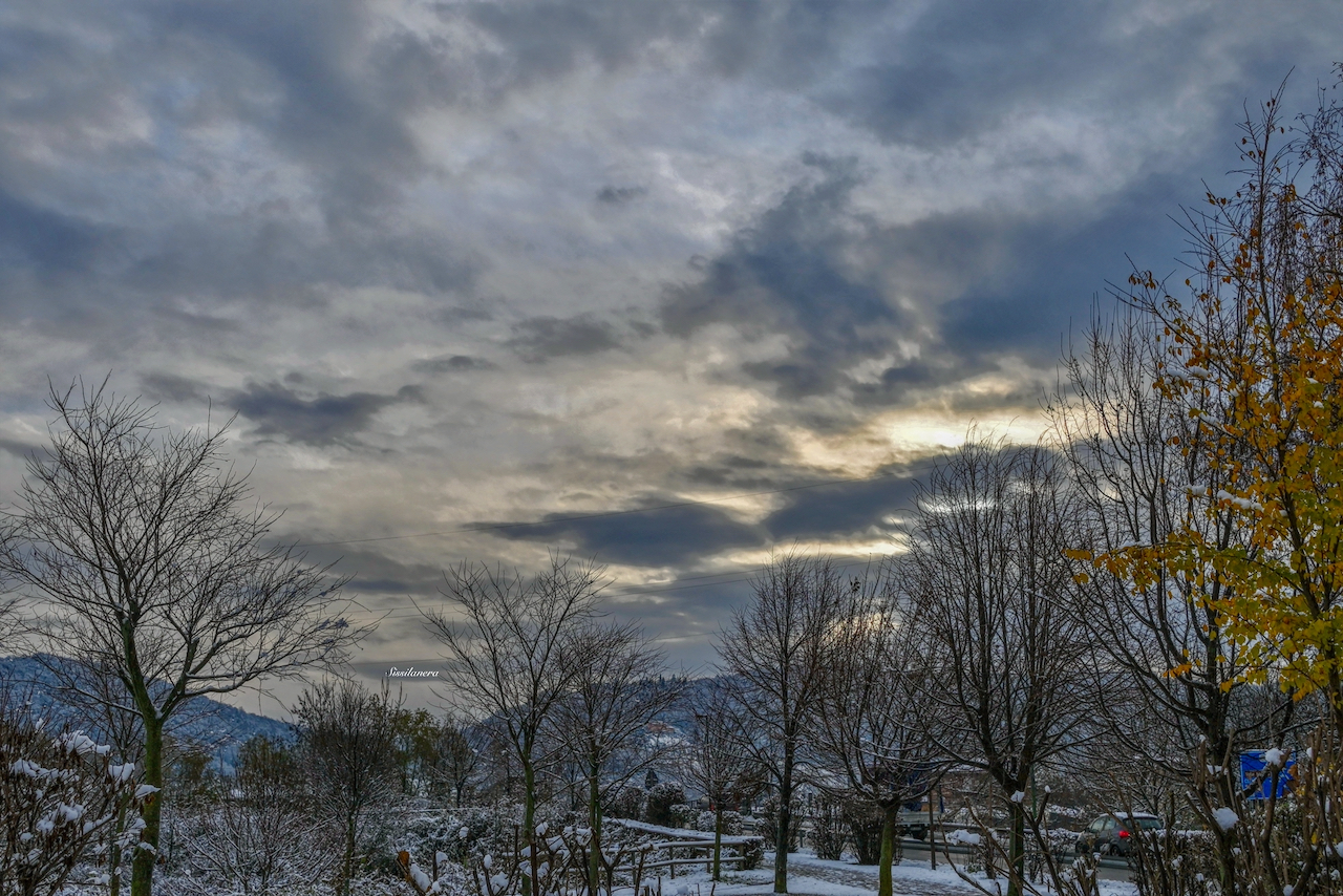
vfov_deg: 31.9
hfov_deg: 46.4
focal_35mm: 42
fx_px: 1567
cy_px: 448
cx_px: 672
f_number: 7.1
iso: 100
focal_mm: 28
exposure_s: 1/500
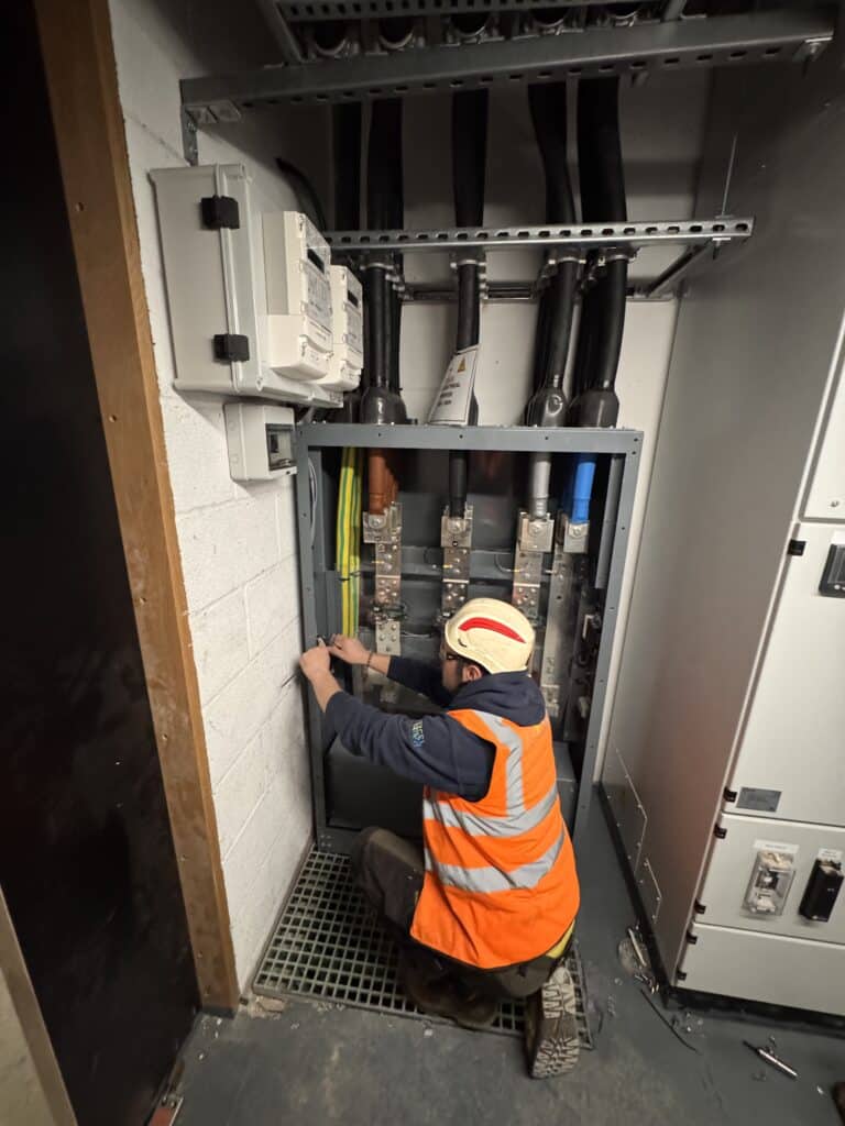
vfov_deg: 102.1
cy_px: 563
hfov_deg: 85.7
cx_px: 422
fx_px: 456
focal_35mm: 14
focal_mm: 2.22
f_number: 2.2
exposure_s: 1/44
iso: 1250
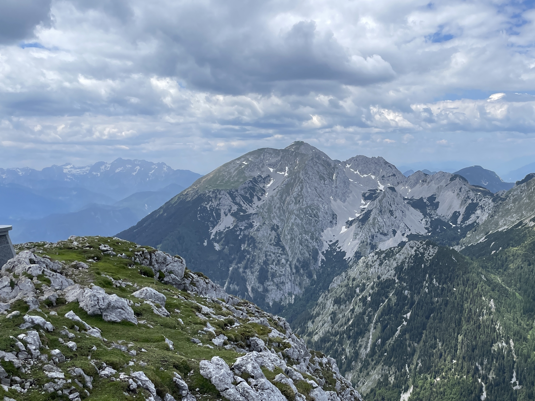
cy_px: 194
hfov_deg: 53.3
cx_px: 336
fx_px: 525
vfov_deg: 41.8
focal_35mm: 34
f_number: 1.6
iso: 32
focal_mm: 4.2
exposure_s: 1/4464
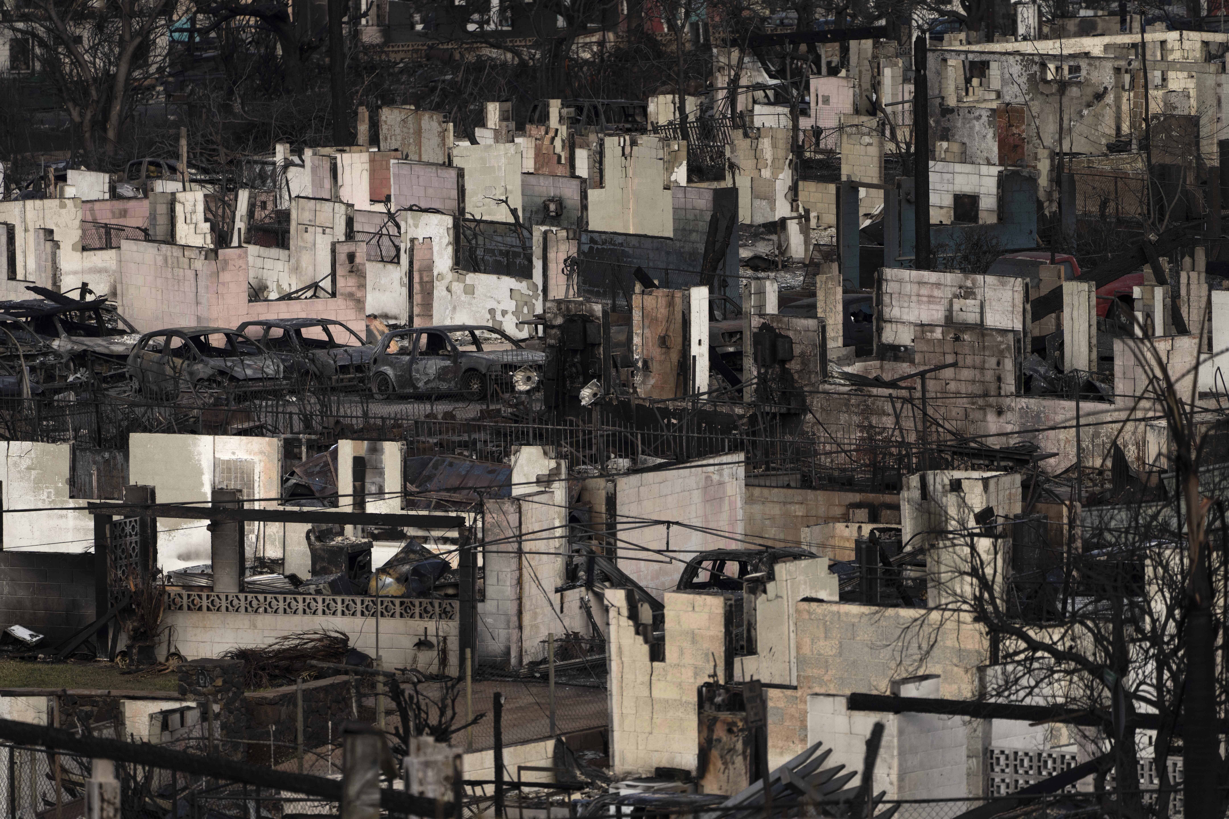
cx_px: 614
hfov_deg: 5.2
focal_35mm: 400
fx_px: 13654
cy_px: 410
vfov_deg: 3.4
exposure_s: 1/800
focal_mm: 400
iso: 160
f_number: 5.6
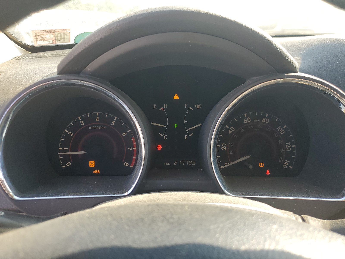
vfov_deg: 53.1
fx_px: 259
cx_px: 172
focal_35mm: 26
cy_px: 130
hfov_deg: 67.3
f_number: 1.5
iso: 50
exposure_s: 1/208
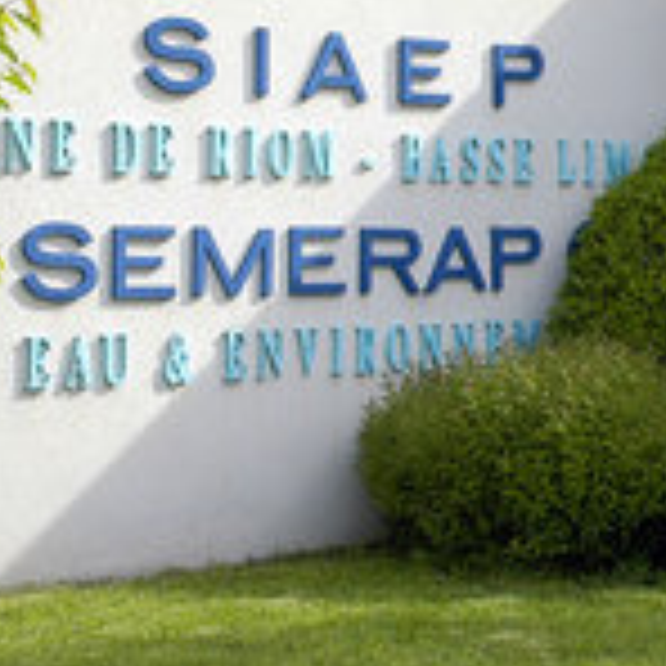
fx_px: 2316
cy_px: 160
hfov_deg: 15.6
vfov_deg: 16.3
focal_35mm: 106
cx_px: 862
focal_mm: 25
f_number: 10
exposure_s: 1/100
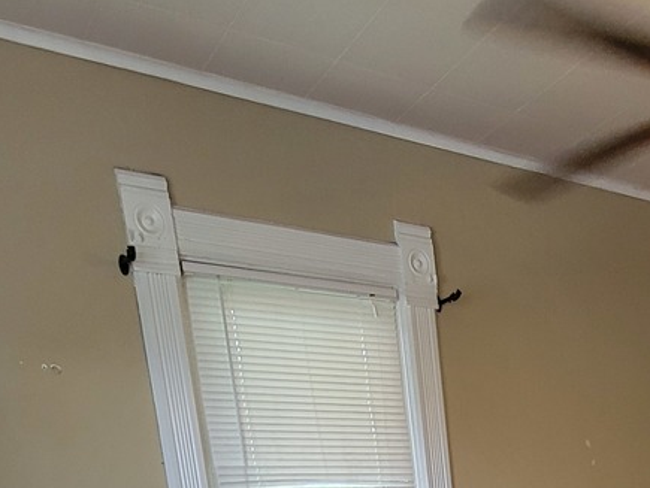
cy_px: 781
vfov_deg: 24.1
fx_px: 808
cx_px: 520
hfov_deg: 41.9
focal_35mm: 43
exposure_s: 1/60
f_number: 2.2
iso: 200
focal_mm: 2.2
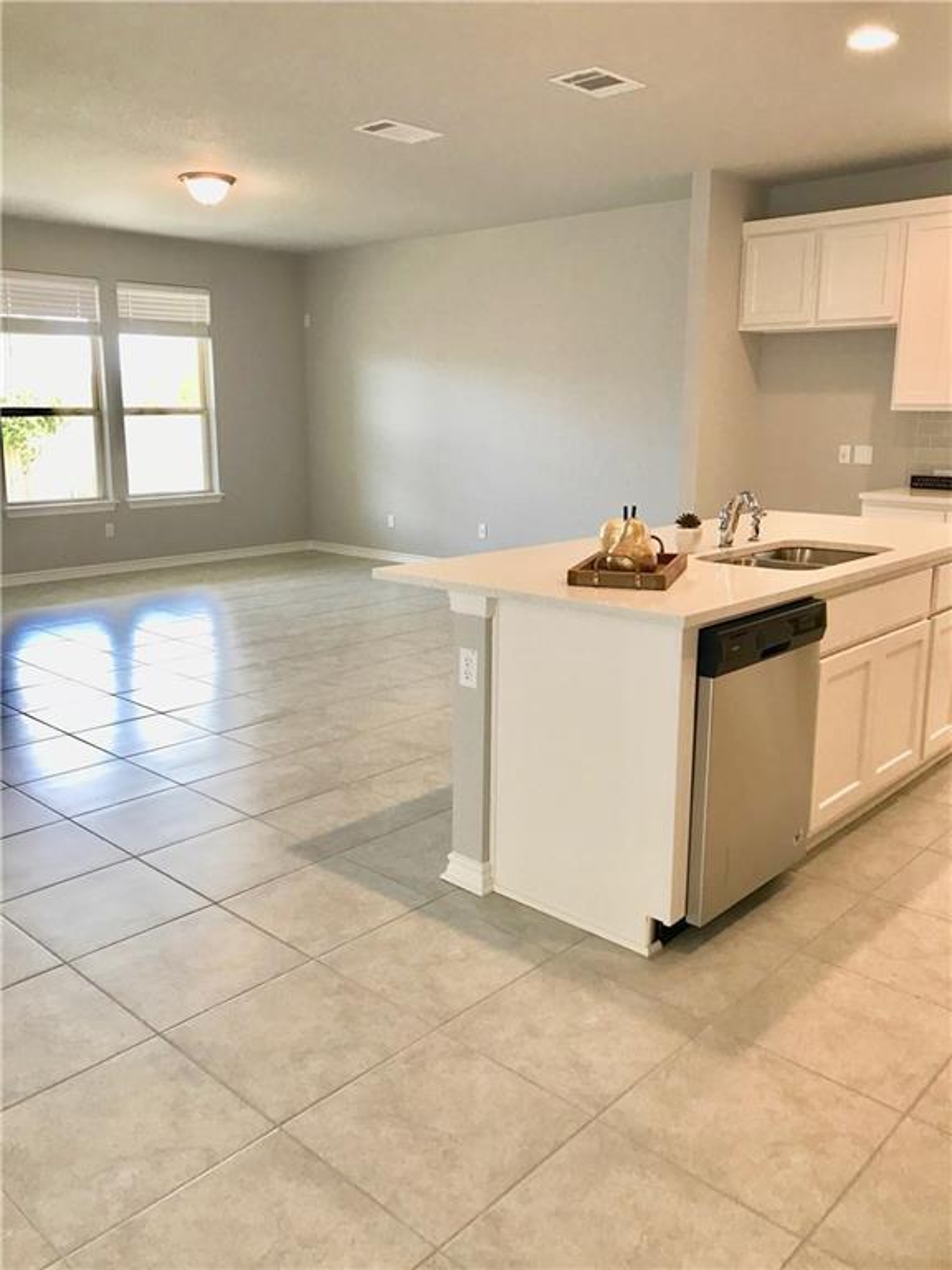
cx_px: 476
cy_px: 635
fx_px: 1027
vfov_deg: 63.4
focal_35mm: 28
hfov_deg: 49.7
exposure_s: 1/40
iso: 25
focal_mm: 3.99
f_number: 1.8
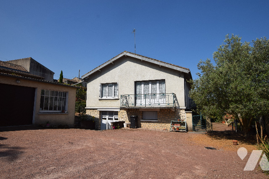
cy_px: 90
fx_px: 157
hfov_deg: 81.2
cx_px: 134
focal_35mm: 21
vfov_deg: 59.4
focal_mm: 14
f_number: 9
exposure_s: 1/640
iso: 200
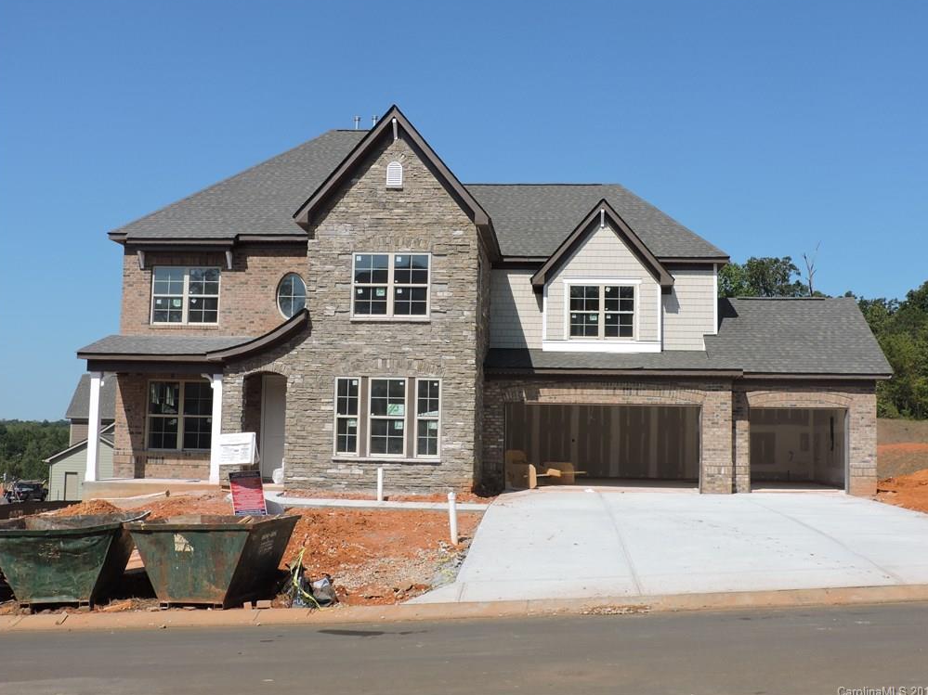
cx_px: 468
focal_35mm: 41
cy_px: 344
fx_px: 1099
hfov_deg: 45.8
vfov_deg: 35.1
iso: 100
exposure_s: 1/1000
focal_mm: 7.1
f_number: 3.7
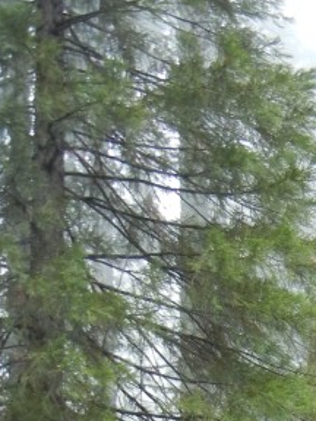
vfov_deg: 14.7
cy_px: 700
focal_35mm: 121
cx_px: 552
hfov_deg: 11.4
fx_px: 1473
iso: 400
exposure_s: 1/41
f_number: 3.6
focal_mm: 6.2
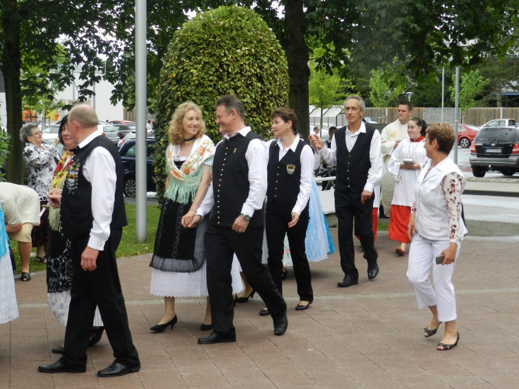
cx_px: 260
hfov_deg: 28.6
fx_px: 1020
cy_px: 194
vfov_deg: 21.6
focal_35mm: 68
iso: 160
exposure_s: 1/160
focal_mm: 12.1
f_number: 4.7
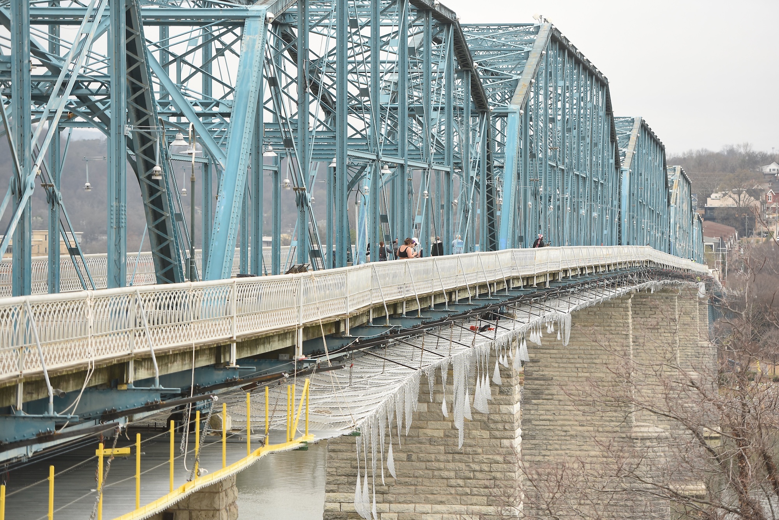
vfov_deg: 11.2
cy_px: 260
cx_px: 390
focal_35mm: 122
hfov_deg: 16.8
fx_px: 2641
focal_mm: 122
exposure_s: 1/2500
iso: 640
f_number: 3.2
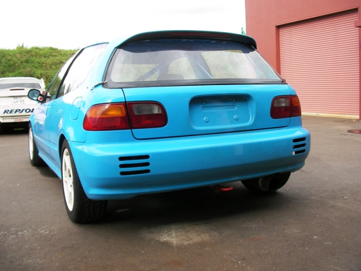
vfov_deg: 35.1
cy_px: 136
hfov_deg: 45.8
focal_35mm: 41
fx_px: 428
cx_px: 180
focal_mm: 6.3
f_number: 3.5
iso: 50
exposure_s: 1/167
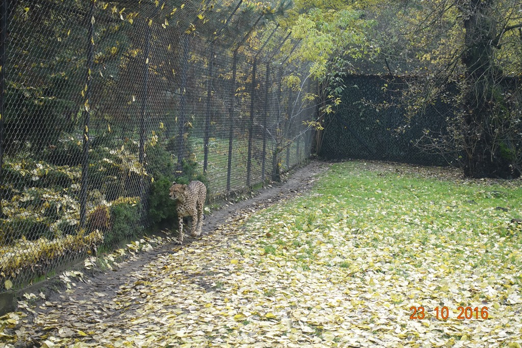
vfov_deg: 19.5
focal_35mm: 70
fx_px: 1015
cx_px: 261
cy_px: 174
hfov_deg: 28.8
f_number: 4
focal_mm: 25.7
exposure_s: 1/80
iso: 125
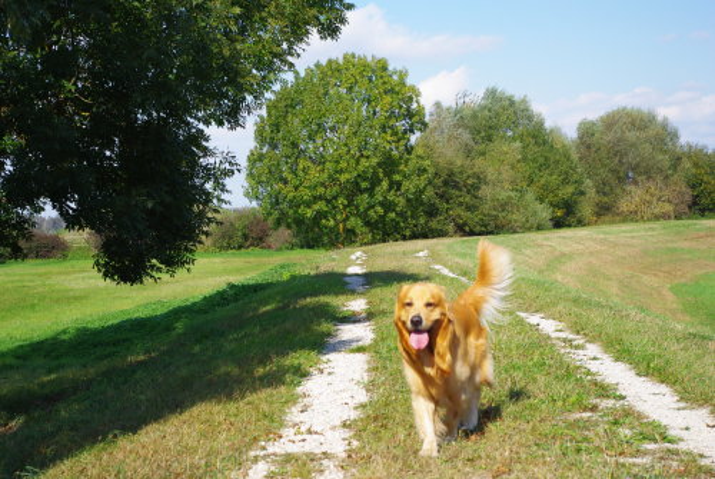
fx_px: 1631
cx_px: 358
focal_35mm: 82
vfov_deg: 16.7
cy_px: 240
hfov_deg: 24.7
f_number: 8
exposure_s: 1/250
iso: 100
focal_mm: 55
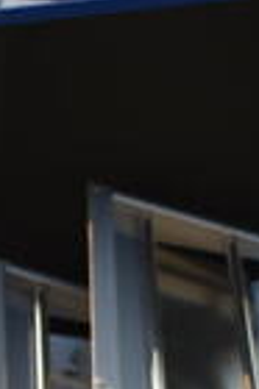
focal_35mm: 225
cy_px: 843
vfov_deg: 8.5
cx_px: 164
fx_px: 2437
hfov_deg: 6.1
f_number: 4.5
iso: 100
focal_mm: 23
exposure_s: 1/125
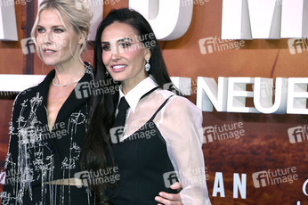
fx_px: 1393
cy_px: 111
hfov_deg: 12.6
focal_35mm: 163
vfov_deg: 8.4
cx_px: 109
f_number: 5.6
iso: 400
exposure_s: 1/200
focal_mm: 125
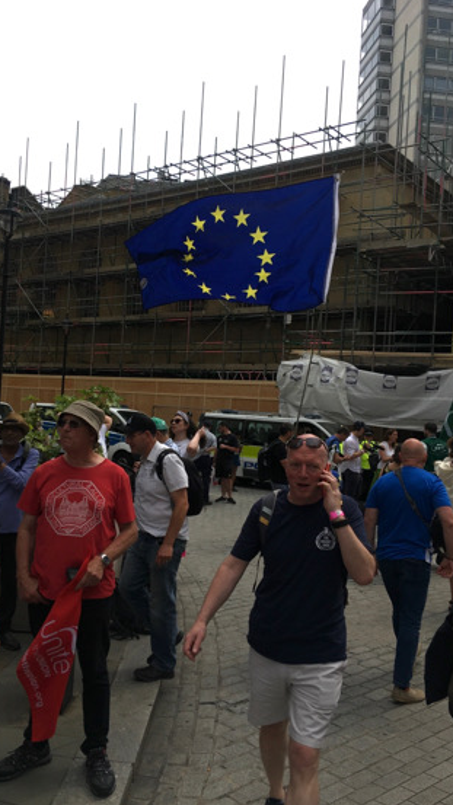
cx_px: 204
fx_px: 683
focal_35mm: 32
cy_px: 399
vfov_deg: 61.0
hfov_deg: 36.6
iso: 25
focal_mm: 4.15
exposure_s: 1/1261
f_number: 2.2
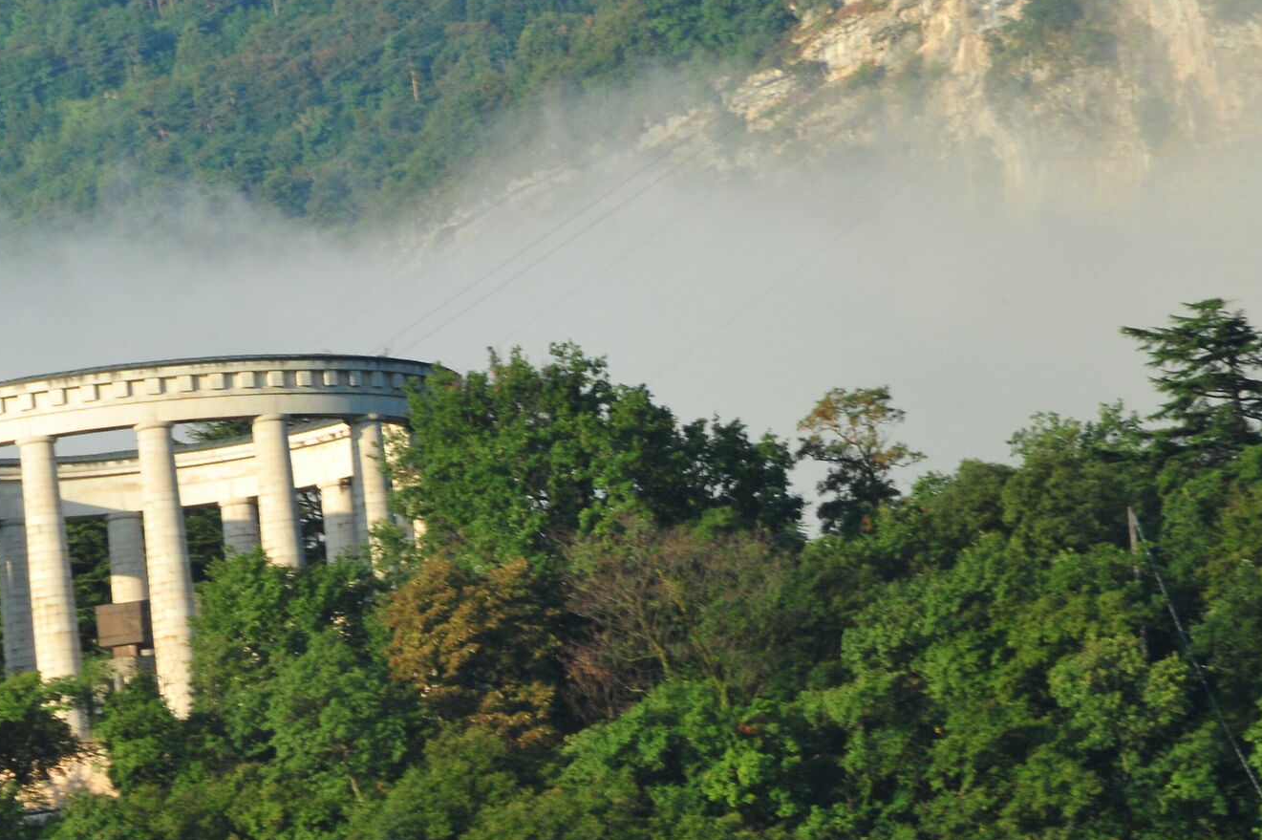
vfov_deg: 2.5
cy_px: 476
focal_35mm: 545
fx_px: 19093
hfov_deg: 3.8
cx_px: 154
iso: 1250
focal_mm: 300
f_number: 32
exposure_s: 1/100
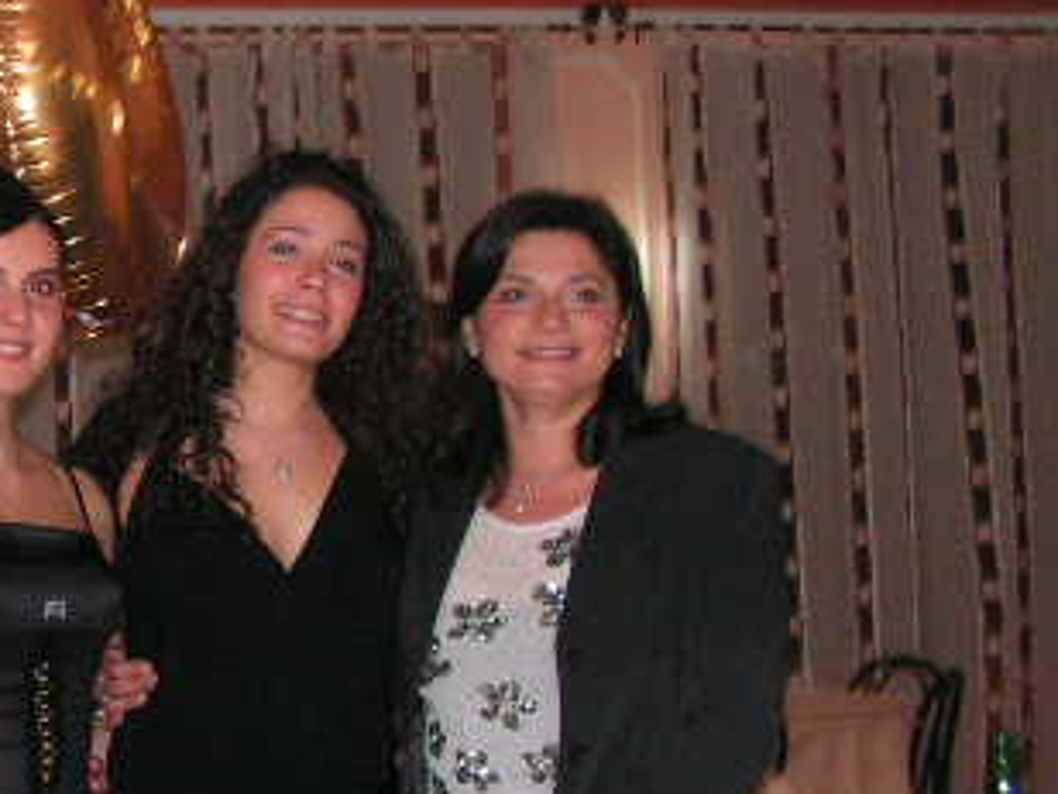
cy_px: 540
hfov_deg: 23.7
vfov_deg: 18.6
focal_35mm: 79
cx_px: 21
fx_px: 2415
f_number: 3.2
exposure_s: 1/40
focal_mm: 6.4
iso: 200
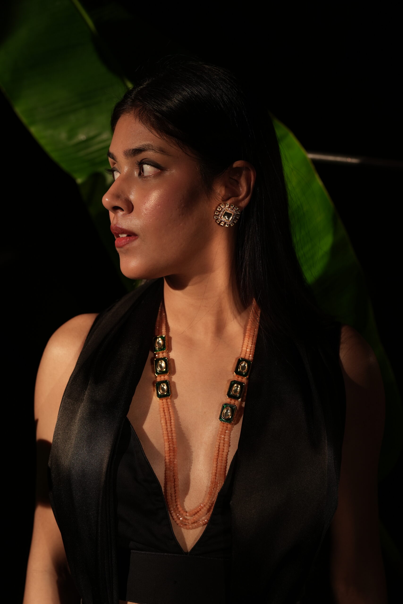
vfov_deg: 39.6
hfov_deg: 27.0
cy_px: 302
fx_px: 839
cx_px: 202
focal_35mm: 50
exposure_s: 1/100
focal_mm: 50
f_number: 3.2
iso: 400
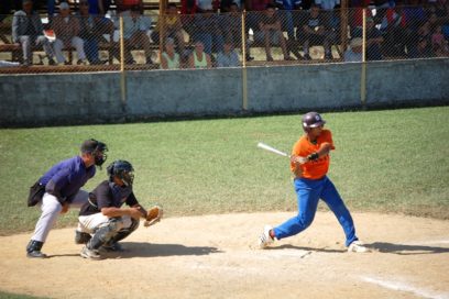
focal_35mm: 202
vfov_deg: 6.8
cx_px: 224
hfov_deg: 10.2
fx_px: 2525
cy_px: 150
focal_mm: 135
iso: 400
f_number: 5
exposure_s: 1/1600
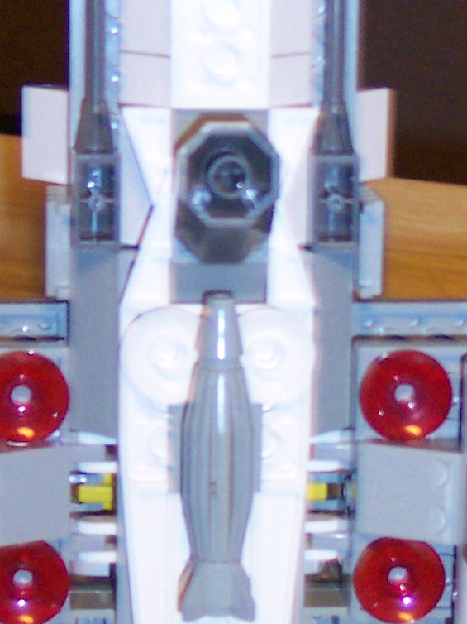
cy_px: 281
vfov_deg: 15.2
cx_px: 240
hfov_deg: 11.4
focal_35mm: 130
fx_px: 2340
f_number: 2.8
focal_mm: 8
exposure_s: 1/30
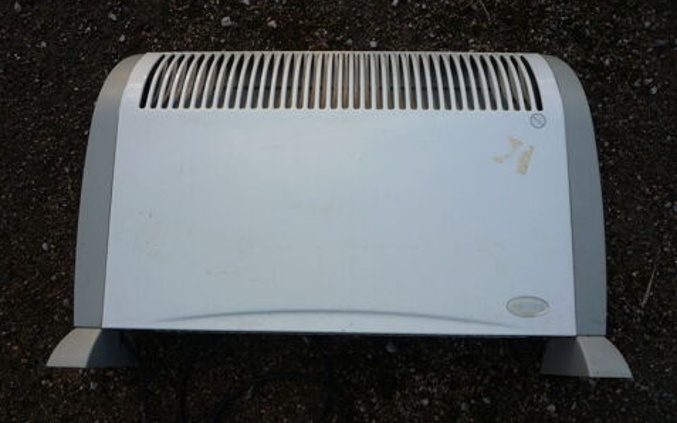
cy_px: 248
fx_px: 590
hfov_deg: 59.7
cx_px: 339
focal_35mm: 32
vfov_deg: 39.3
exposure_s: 1/100
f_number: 4
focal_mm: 5.2
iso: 100
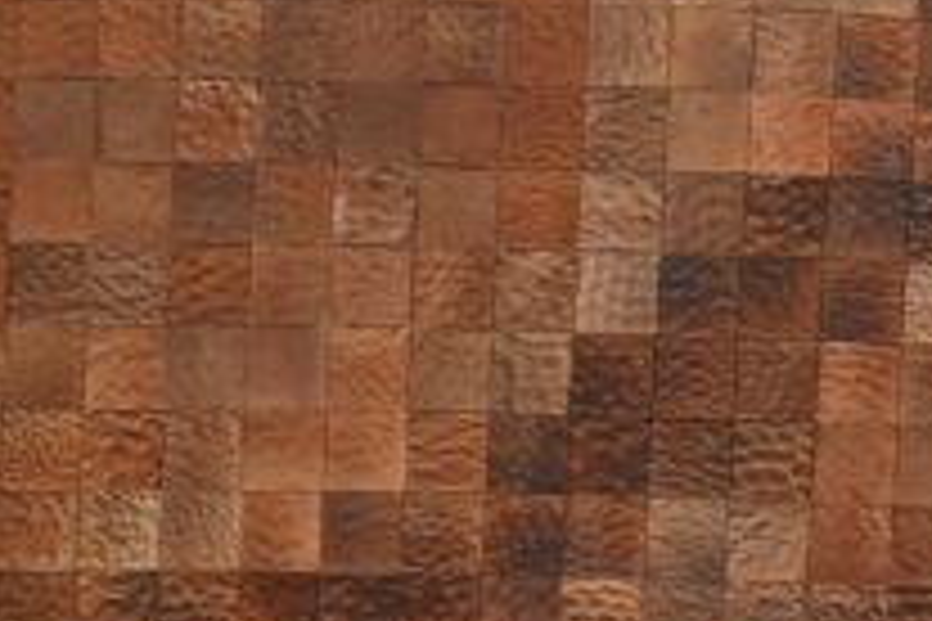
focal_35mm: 398
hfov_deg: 5.2
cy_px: 1112
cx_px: 369
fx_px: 10314
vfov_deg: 3.4
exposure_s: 1/60
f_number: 5.6
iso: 1400
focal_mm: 55
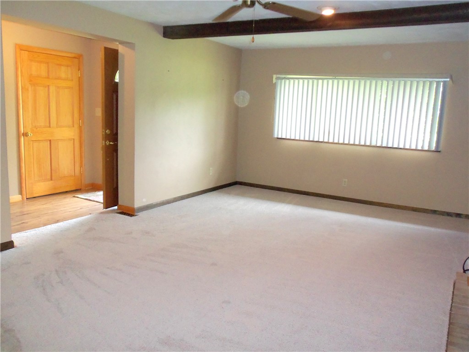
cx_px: 234
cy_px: 176
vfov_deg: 49.7
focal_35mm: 28
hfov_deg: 63.4
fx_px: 379
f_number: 3.3
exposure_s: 1/60
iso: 320
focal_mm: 5.1
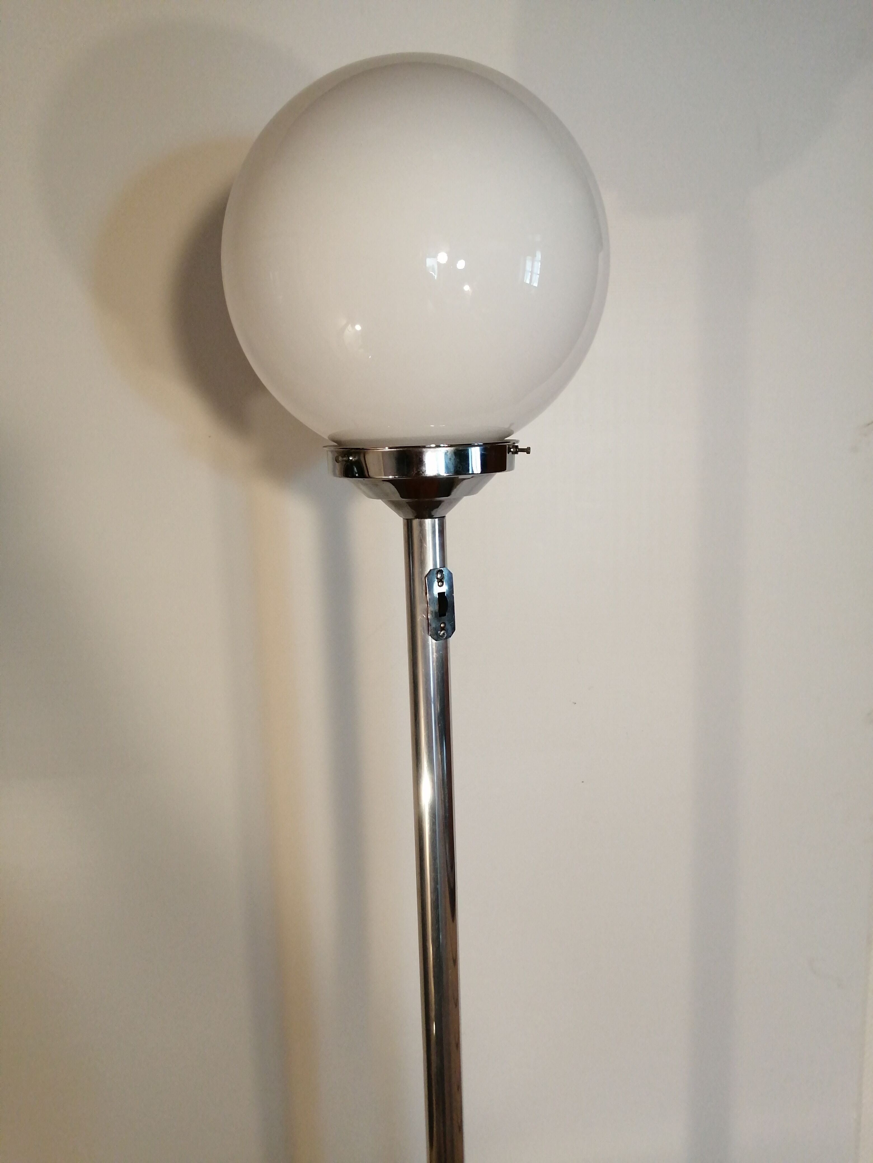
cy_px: 582
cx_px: 436
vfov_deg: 67.3
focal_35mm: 26
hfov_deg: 53.1
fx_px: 874
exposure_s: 1/33.3
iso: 160
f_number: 1.8
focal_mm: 3.46
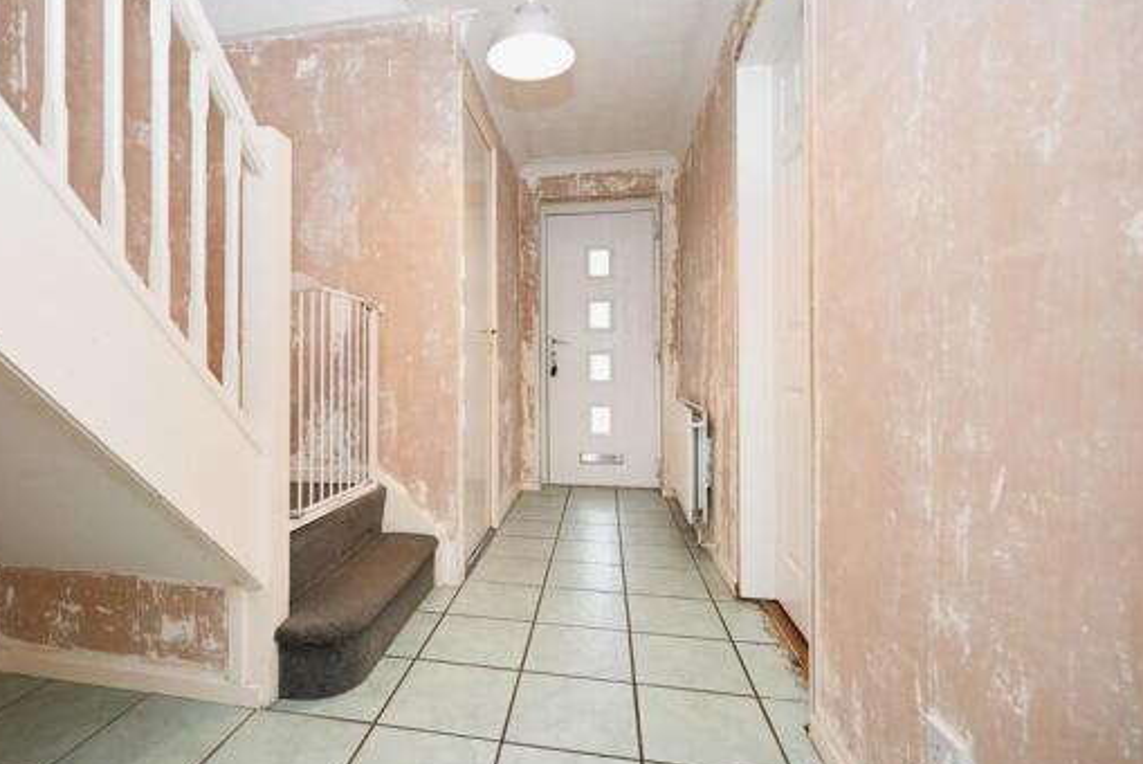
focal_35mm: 18
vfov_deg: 67.4
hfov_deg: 89.3
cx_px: 486
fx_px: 572
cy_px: 352
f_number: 4
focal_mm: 14
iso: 560
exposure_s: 1/60
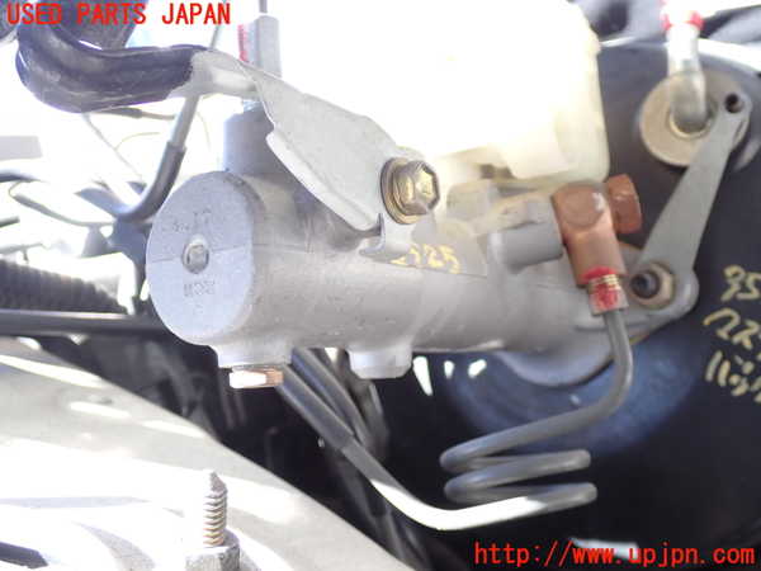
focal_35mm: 41
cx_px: 380
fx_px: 901
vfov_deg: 35.1
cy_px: 286
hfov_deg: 45.8
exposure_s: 1/80
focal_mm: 7.31
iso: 160
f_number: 2.8
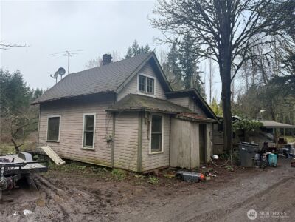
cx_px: 148
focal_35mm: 24
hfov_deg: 71.6
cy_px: 111
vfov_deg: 56.8
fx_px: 205
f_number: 1.78
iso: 100
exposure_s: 1/1585
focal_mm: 6.76
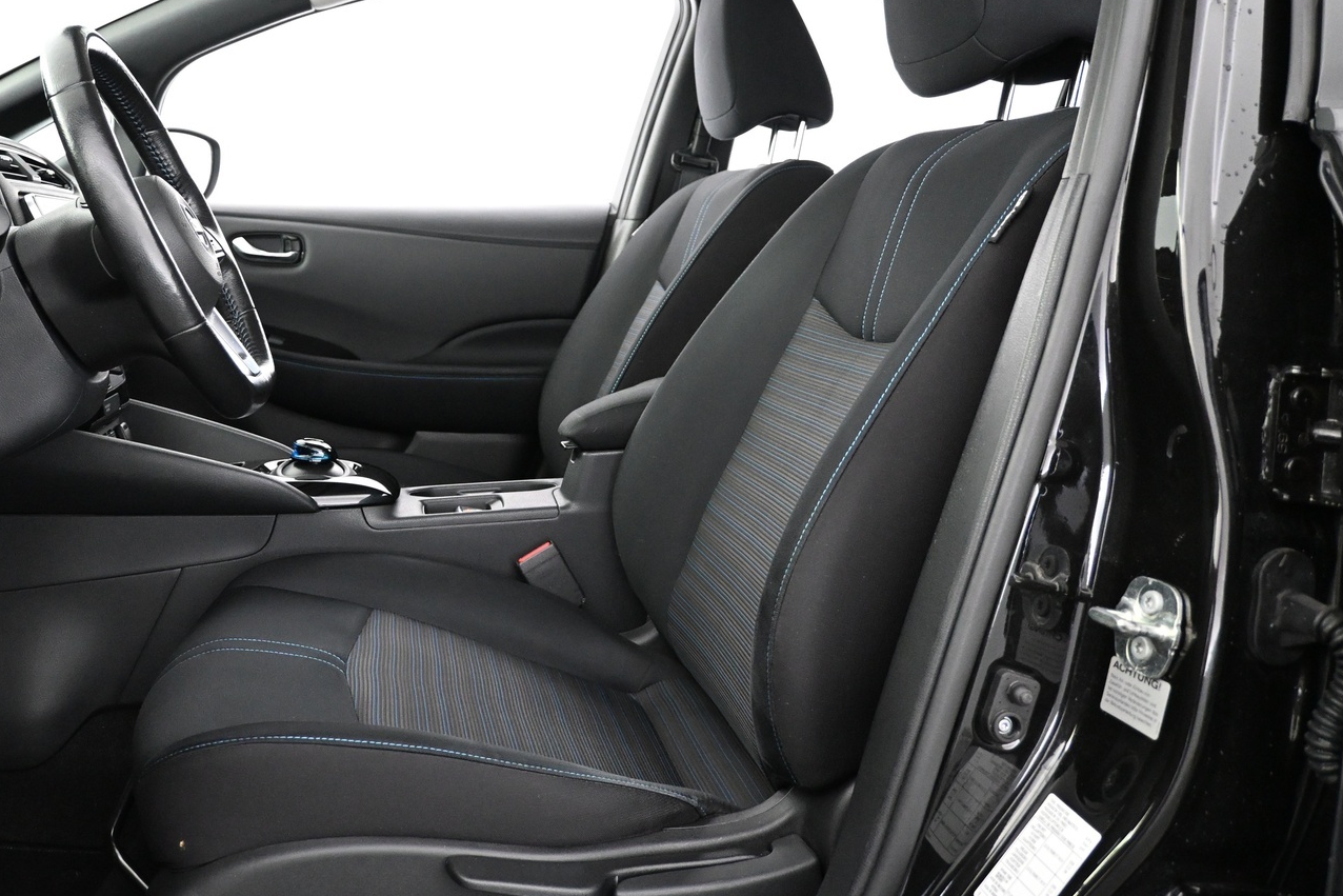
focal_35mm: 33
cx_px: 504
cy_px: 337
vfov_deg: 39.4
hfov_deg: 56.1
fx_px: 1243
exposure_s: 1/30
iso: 3600
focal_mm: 17.5
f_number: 3.5
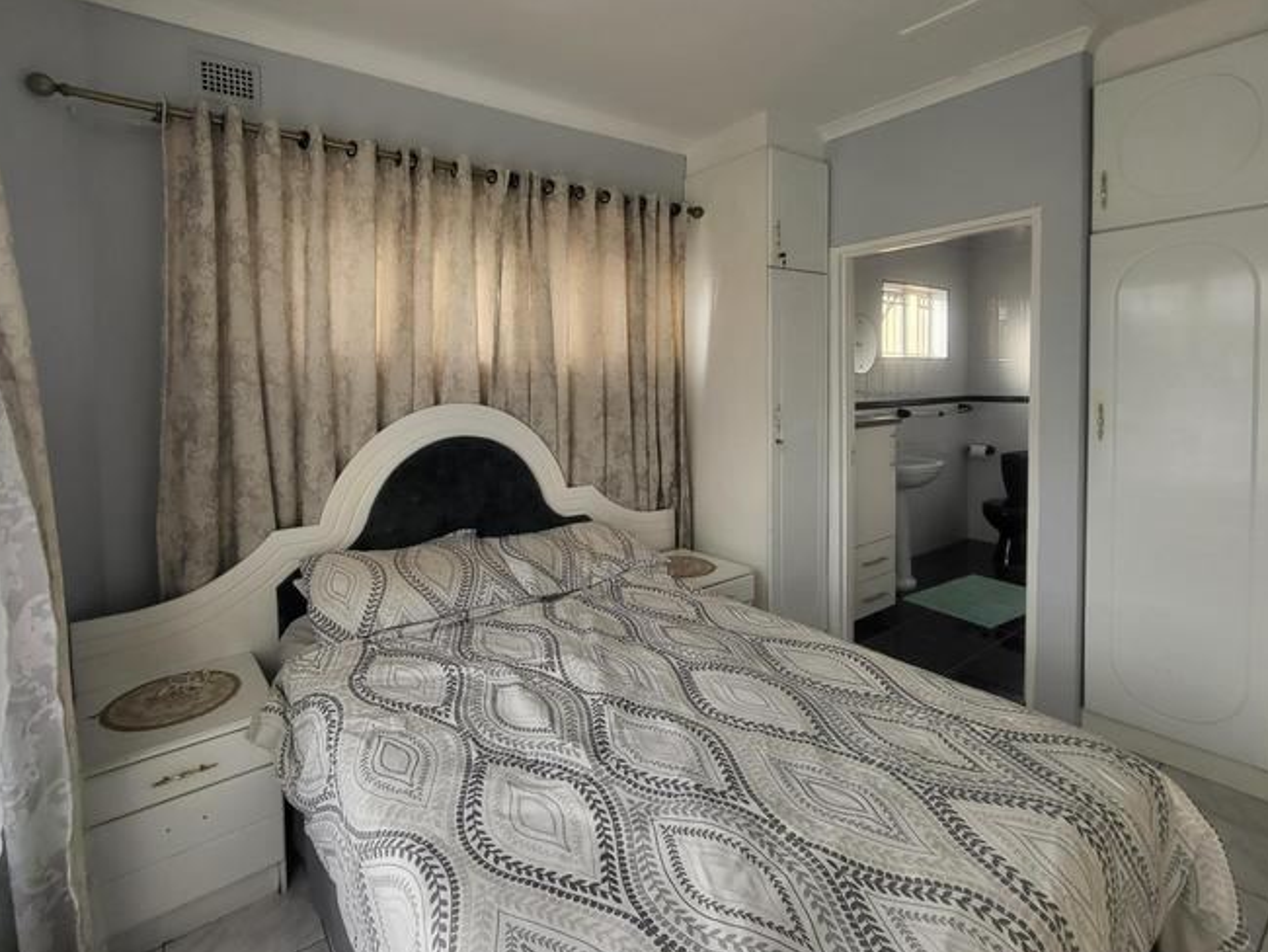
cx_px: 593
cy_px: 412
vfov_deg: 77.7
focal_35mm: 16
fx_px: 586
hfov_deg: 94.3
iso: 80
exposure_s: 1/50
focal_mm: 1.74
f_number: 2.2
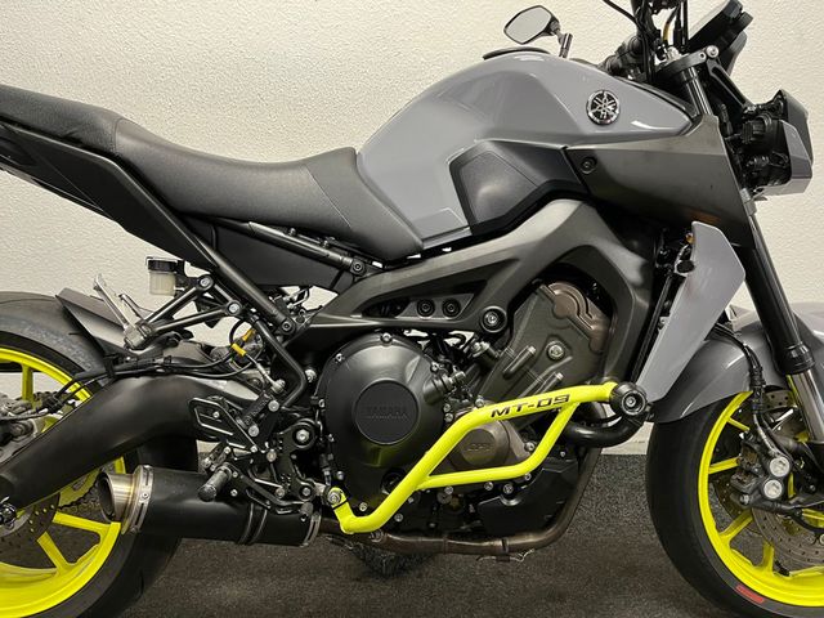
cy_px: 309
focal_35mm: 26
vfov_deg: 53.1
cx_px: 412
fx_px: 619
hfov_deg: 67.3
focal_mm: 5.1
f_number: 1.6
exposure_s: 1/50
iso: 250
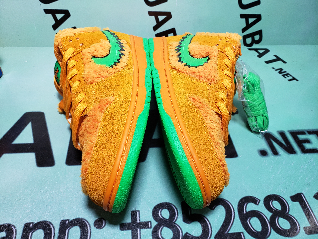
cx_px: 159
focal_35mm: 26
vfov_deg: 53.1
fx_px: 239
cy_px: 120
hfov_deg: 67.3
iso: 50
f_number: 2.4
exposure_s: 1/123
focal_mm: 4.3
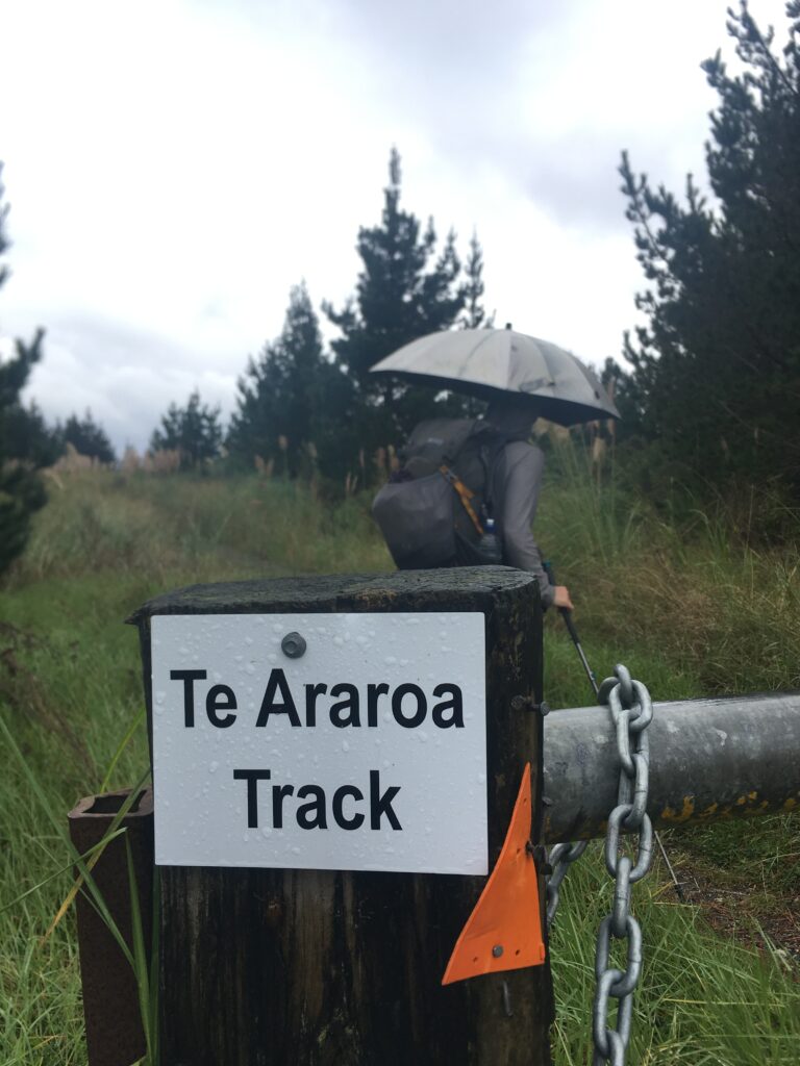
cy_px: 533
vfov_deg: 61.7
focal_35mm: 29
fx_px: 894
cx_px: 400
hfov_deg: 48.2
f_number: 2.2
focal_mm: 4.15
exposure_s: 1/625
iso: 25
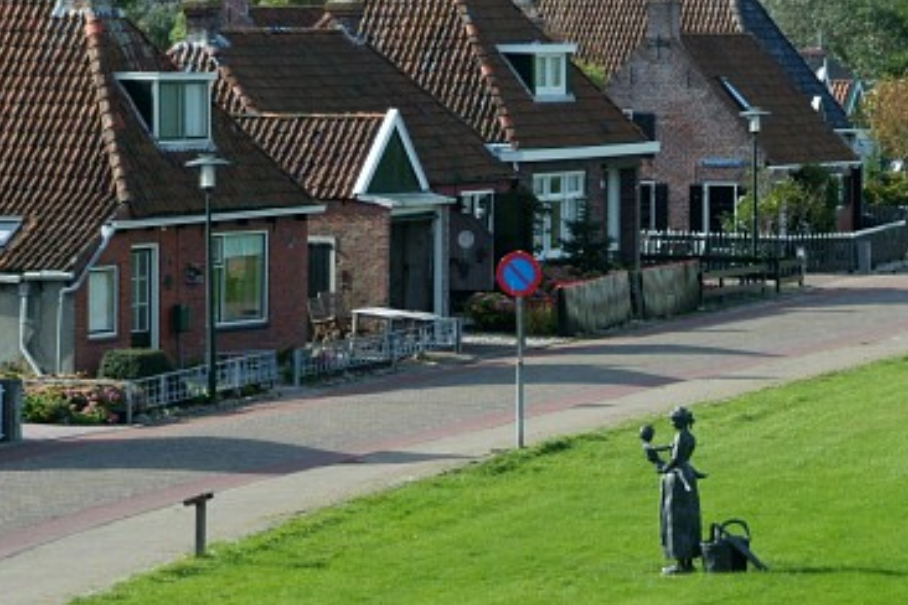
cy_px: 245
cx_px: 523
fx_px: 4187
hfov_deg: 12.4
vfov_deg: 8.3
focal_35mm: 166
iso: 400
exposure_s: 1/1000
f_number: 4.8
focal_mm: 90
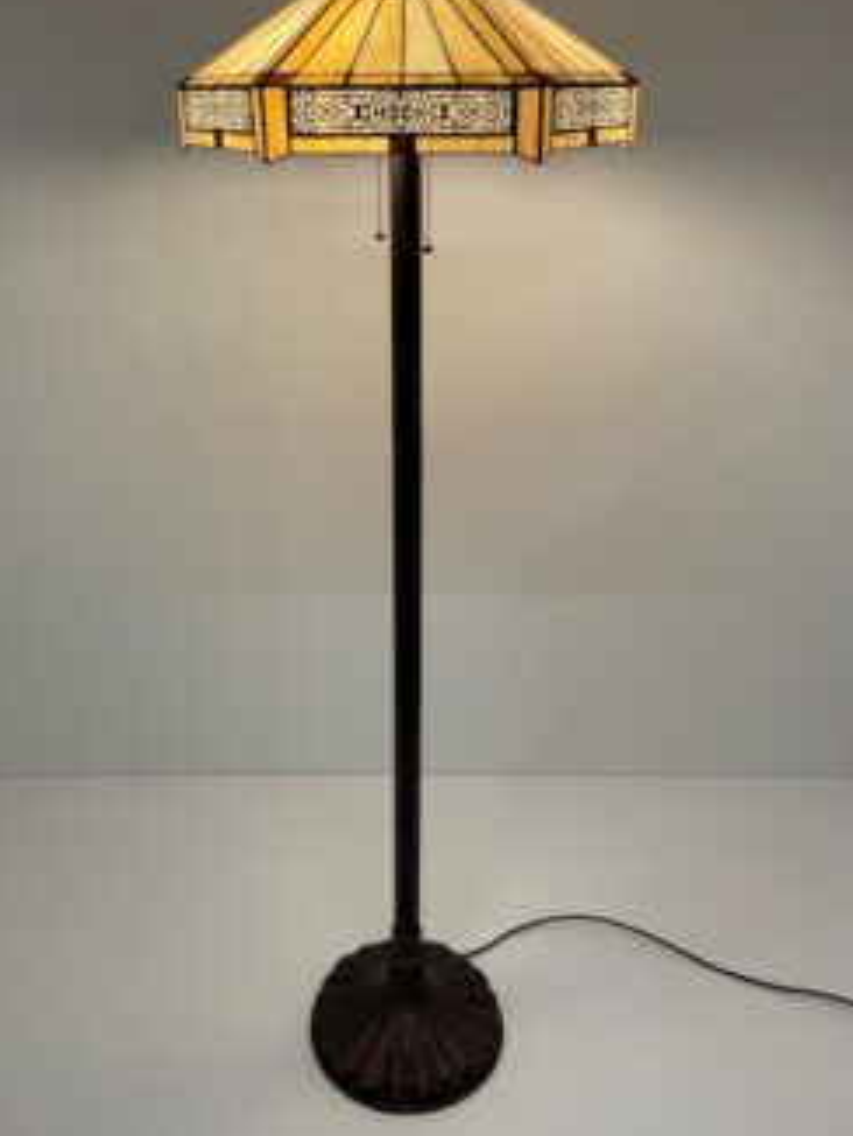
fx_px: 1051
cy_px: 454
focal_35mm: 32
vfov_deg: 56.4
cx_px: 402
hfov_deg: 44.2
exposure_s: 1/100
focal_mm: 4.2
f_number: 1.6
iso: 125
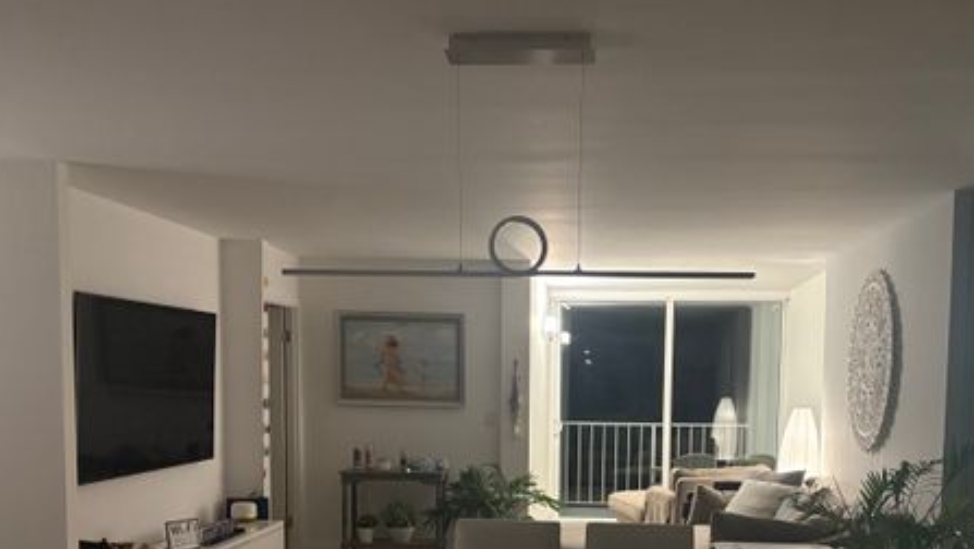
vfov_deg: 30.4
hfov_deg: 52.5
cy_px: 453
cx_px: 573
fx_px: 982
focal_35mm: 38
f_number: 1.6
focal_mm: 5.96
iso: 500
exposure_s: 1/40
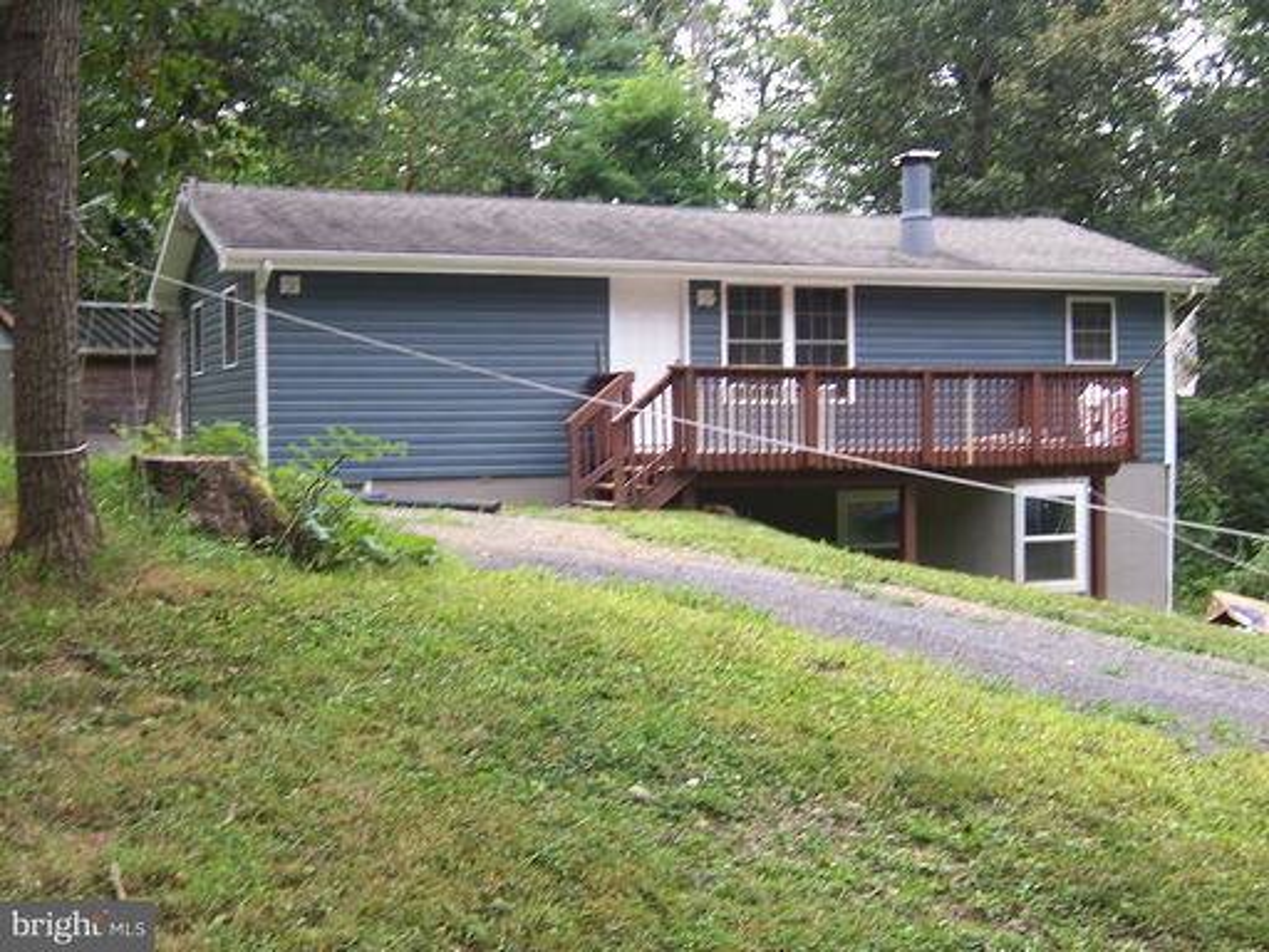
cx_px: 634
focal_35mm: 49
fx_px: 1796
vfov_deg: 29.7
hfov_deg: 38.9
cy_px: 476
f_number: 3.4
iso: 80
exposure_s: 1/90
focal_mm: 8.2
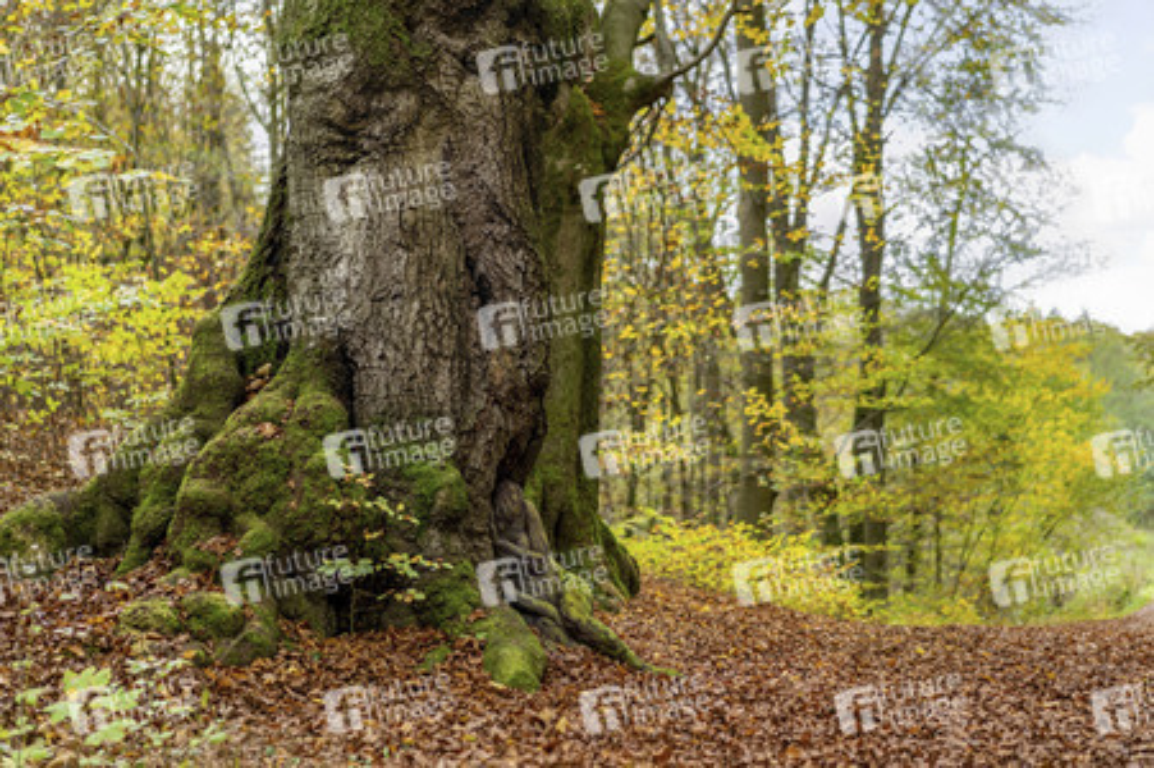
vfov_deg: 24.6
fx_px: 1762
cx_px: 577
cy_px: 384
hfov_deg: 36.3
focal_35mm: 55
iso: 250
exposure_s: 1/200
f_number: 2.2
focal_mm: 55
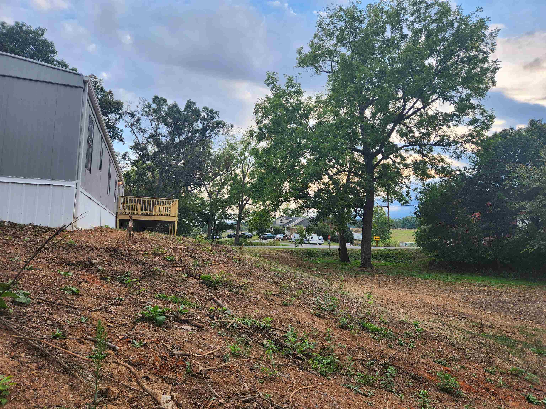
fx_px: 363
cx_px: 273
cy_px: 204
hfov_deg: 73.9
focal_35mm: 23
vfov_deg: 58.9
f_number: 1.8
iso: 20
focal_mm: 5.4
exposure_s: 1/211
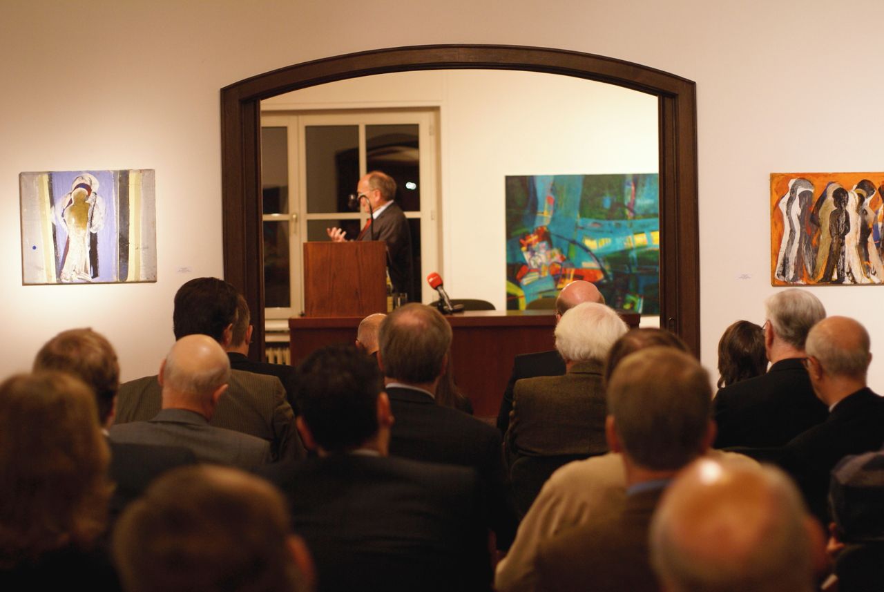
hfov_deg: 27.0
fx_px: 1844
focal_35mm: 75
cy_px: 296
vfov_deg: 18.2
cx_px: 442
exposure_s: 1/50
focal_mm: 50
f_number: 2
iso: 400
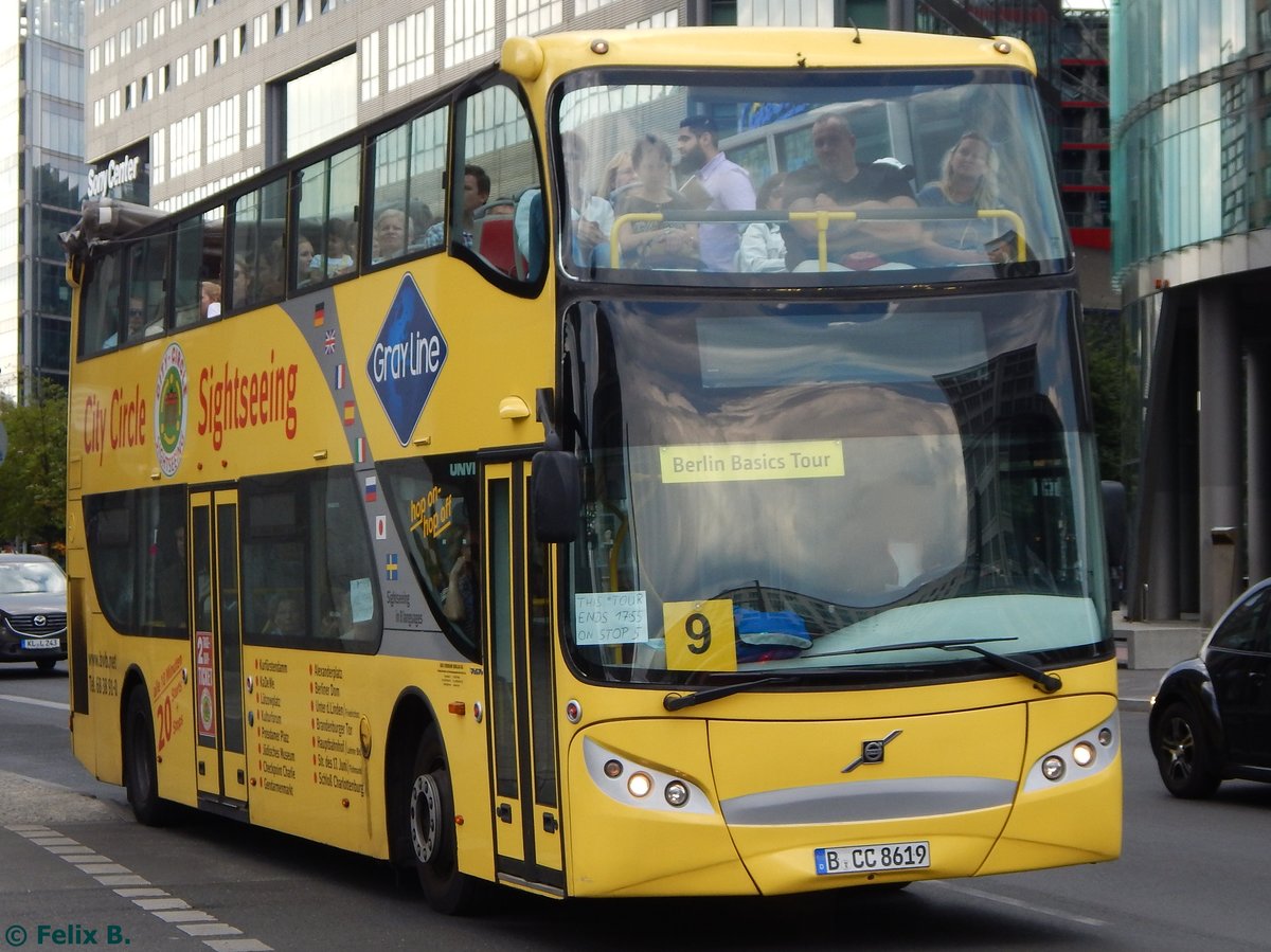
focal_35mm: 75
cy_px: 476
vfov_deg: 19.6
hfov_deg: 26.0
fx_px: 2753
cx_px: 636
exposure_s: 1/320
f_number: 4.2
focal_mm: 13.5
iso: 125
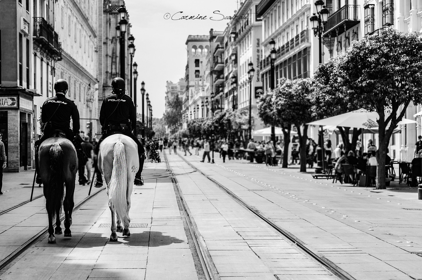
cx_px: 211
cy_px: 140
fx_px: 965
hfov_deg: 24.7
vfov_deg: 16.5
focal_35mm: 82
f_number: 3.2
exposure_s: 1/800
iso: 100
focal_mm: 55
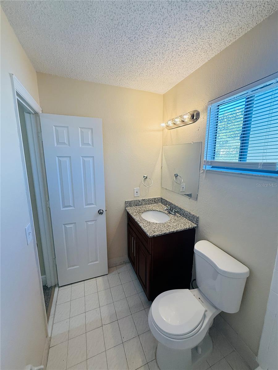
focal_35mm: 14
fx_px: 150
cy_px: 185
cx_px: 139
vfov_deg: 102.1
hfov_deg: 85.7
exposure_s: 1/120
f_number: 2.2
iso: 125
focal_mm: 2.22
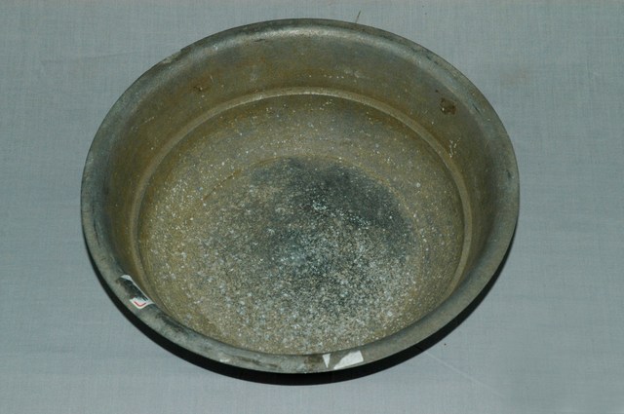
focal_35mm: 82
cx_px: 312
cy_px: 207
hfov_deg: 24.6
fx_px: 1428
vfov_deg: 16.5
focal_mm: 55
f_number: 10
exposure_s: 1/60
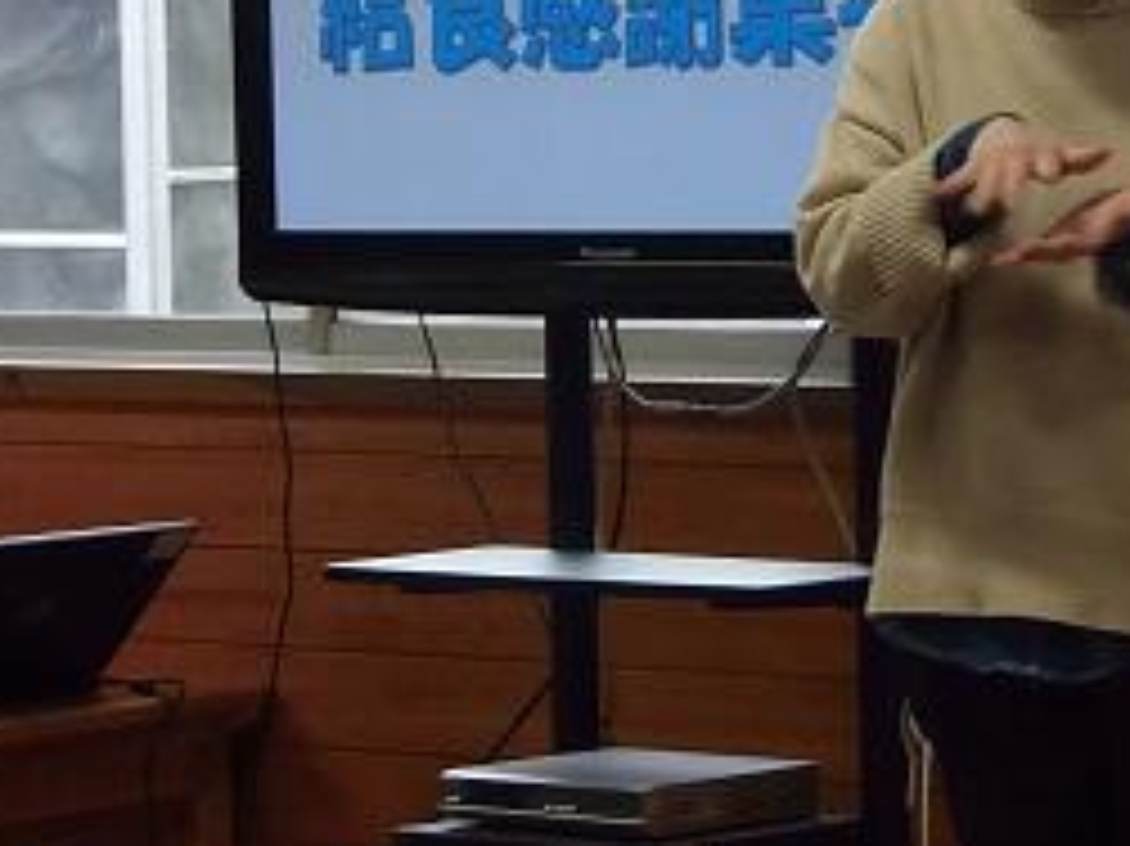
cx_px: 718
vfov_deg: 7.9
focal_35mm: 188
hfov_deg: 10.5
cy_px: 198
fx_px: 6134
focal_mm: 19.4
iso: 250
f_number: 4.5
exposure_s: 1/30
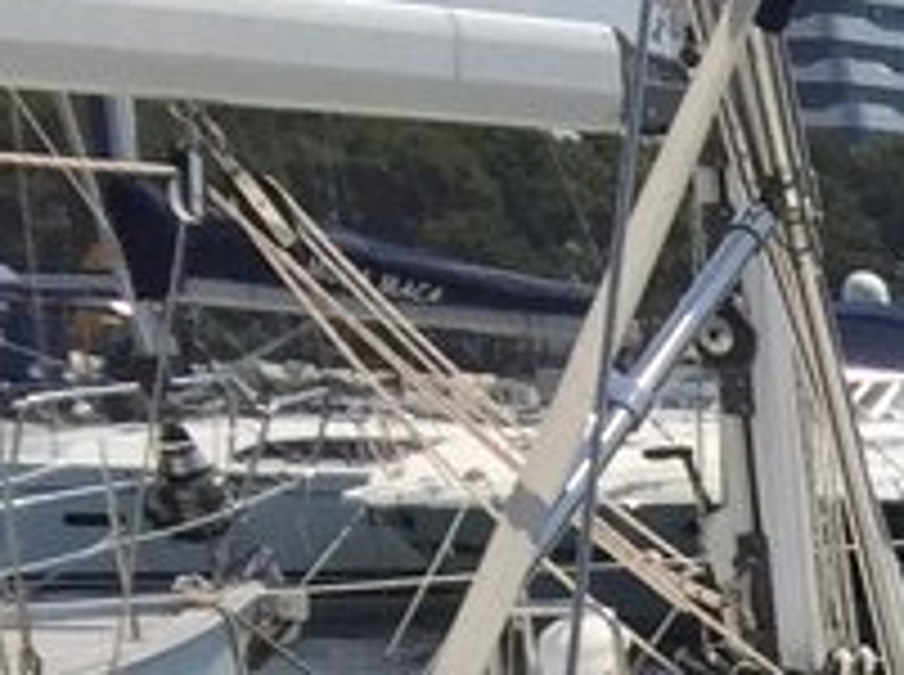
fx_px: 4823
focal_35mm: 185
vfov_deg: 7.1
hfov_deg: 9.0
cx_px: 2577
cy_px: 2115
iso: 32
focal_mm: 4.15
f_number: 2.2
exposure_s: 1/4405
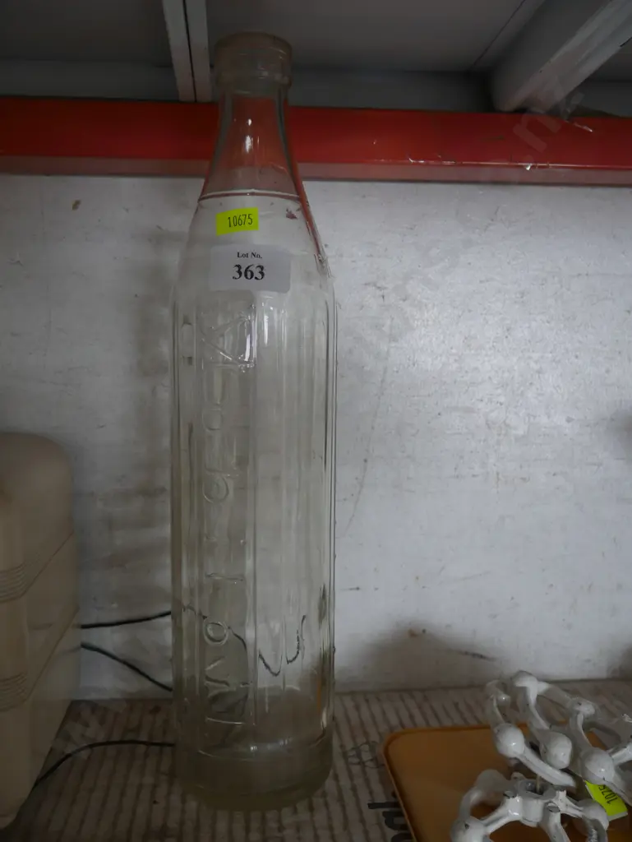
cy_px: 421
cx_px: 316
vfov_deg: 59.9
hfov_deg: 46.8
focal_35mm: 30
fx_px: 730
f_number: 3.6
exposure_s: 1/60
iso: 640
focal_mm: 15
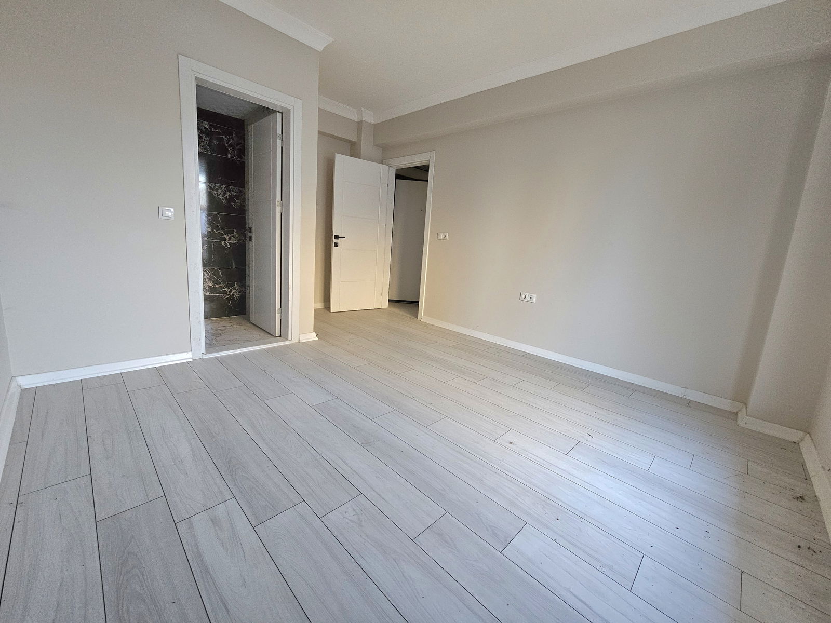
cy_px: 312
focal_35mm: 13
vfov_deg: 89.9
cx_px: 416
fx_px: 312
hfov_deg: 106.2
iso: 320
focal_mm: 2.2
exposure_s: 1/101
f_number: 2.2
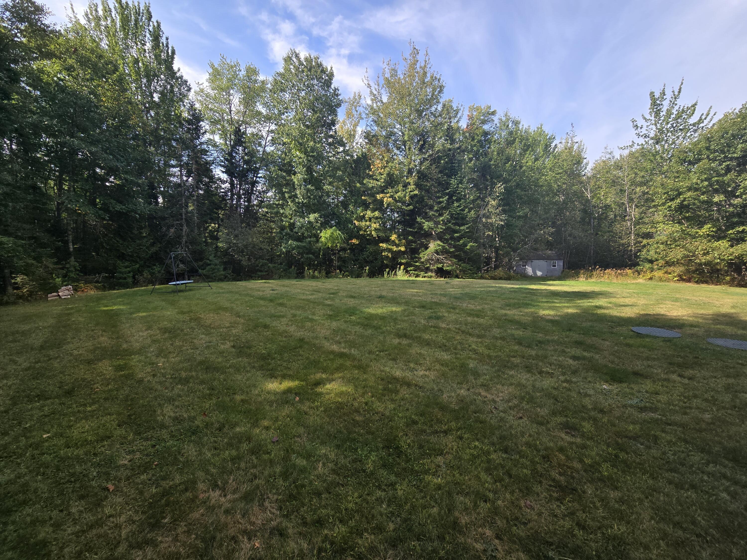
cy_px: 280
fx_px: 281
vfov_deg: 89.9
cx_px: 374
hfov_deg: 106.2
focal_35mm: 13
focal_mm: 2.2
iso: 50
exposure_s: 1/864
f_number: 2.2
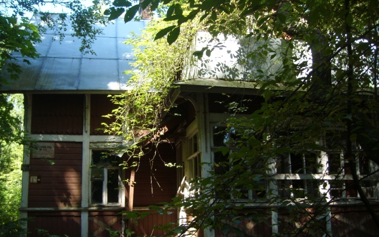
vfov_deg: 33.5
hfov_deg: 51.5
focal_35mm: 38
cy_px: 140
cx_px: 188
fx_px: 392
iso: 50
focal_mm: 5.8
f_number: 2.8
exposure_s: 1/114
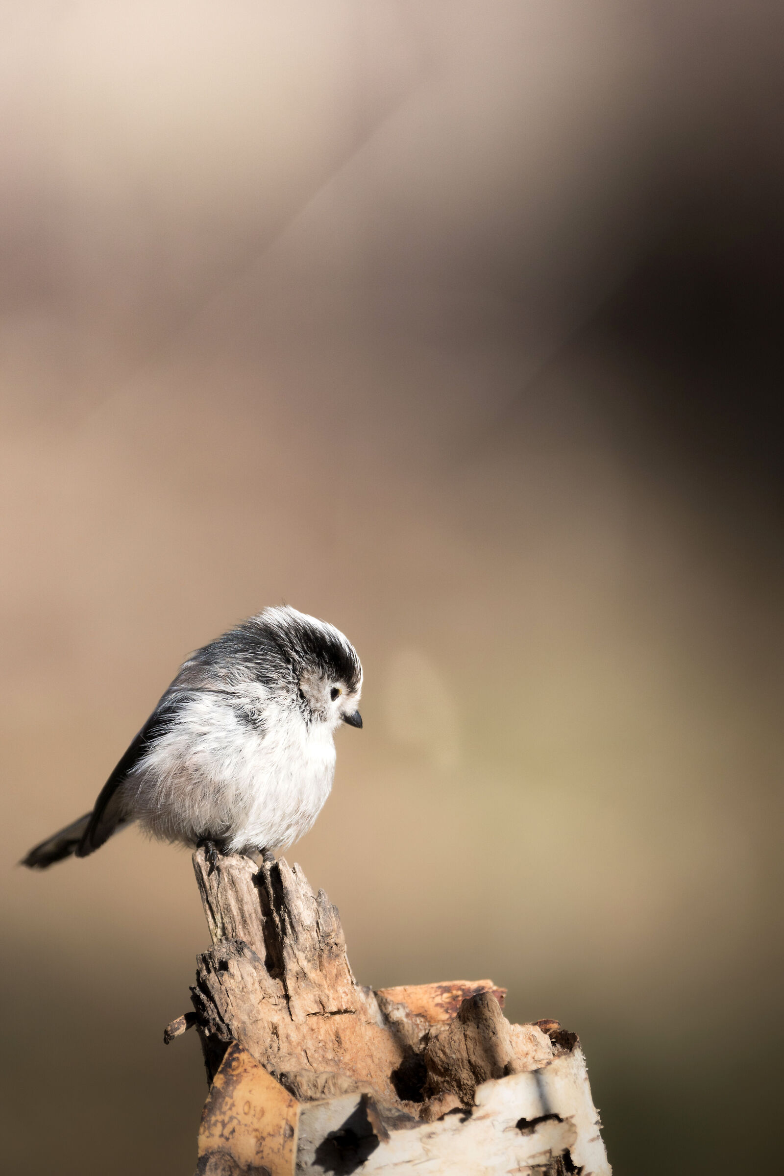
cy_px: 588
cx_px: 392
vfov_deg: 2.3
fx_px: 29398
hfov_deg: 1.5
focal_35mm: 900
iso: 500
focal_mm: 600
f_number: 6.3
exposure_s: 1/1000
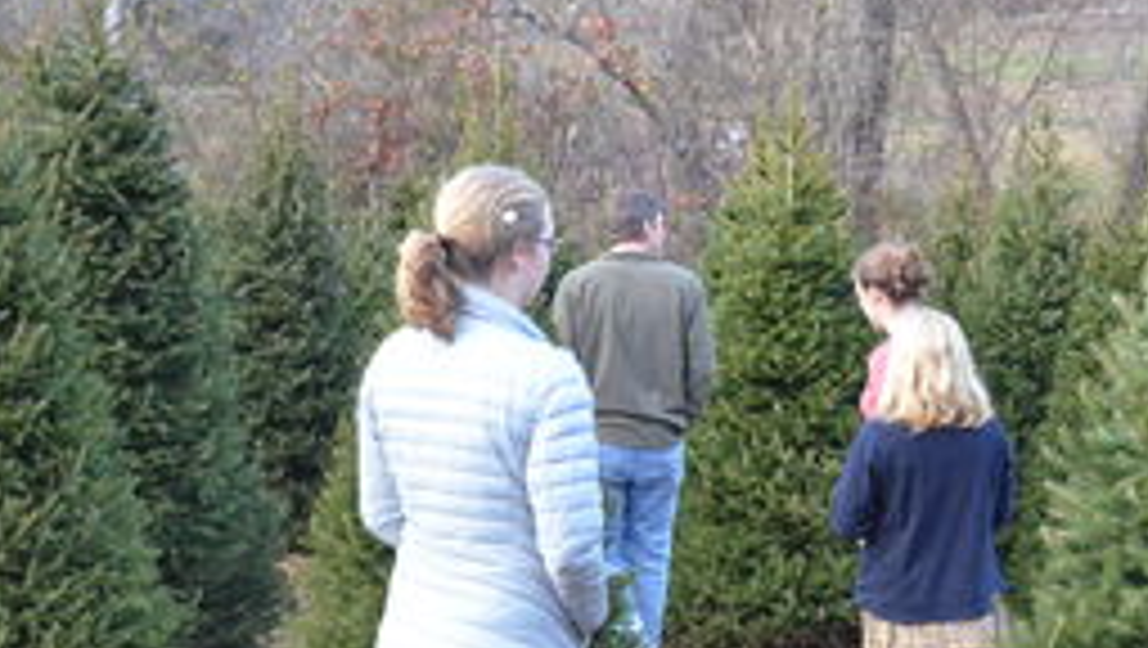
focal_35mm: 88
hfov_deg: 24.0
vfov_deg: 13.8
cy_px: 315
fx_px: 2681
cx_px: 774
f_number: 7.1
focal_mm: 36
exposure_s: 1/200
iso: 4000
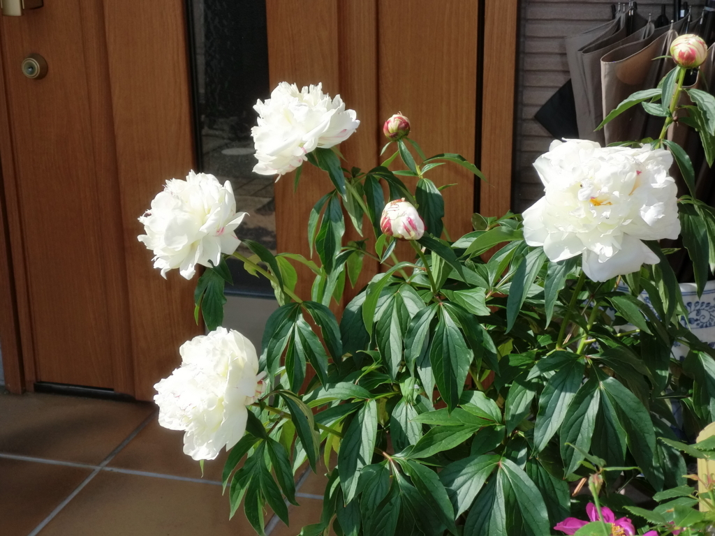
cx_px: 358
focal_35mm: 60
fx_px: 1239
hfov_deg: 32.2
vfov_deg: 24.4
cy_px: 268
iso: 50
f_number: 3.9
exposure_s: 1/640
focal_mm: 10.81
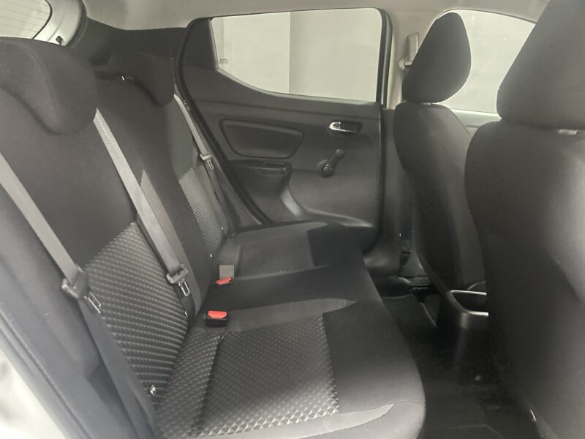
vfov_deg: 53.1
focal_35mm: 26
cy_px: 220
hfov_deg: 67.3
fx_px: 439
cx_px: 292
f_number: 1.6
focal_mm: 4.2
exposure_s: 1/10
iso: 500
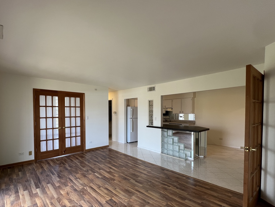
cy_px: 116
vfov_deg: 77.8
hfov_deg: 93.1
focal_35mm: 16
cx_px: 108
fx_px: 127
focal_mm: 1.57
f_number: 1.8
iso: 100
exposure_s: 1/120
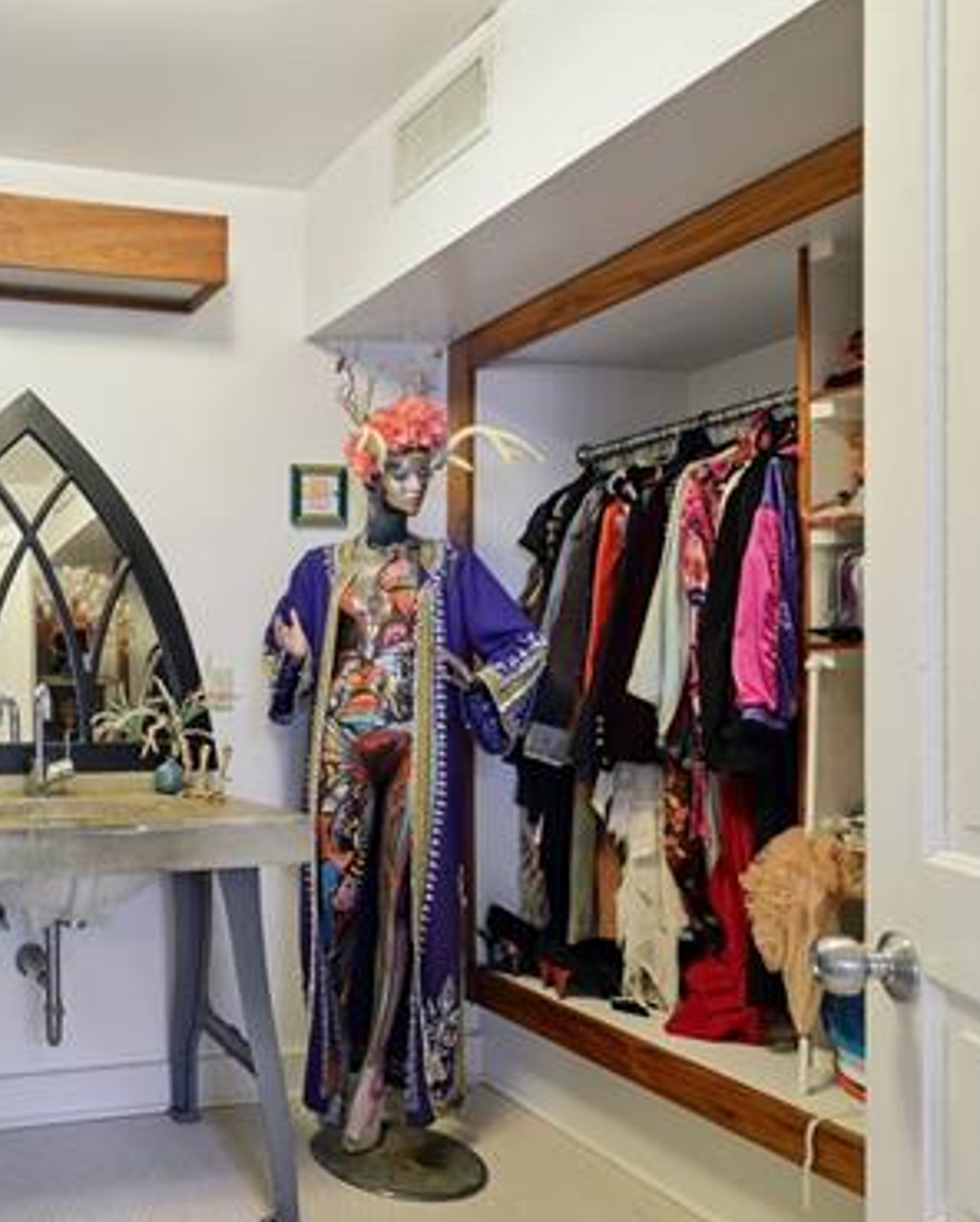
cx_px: 76
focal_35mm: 26
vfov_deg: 65.7
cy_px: 692
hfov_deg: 48.5
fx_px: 941
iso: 400
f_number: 13
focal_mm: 16
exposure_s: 1/1.25
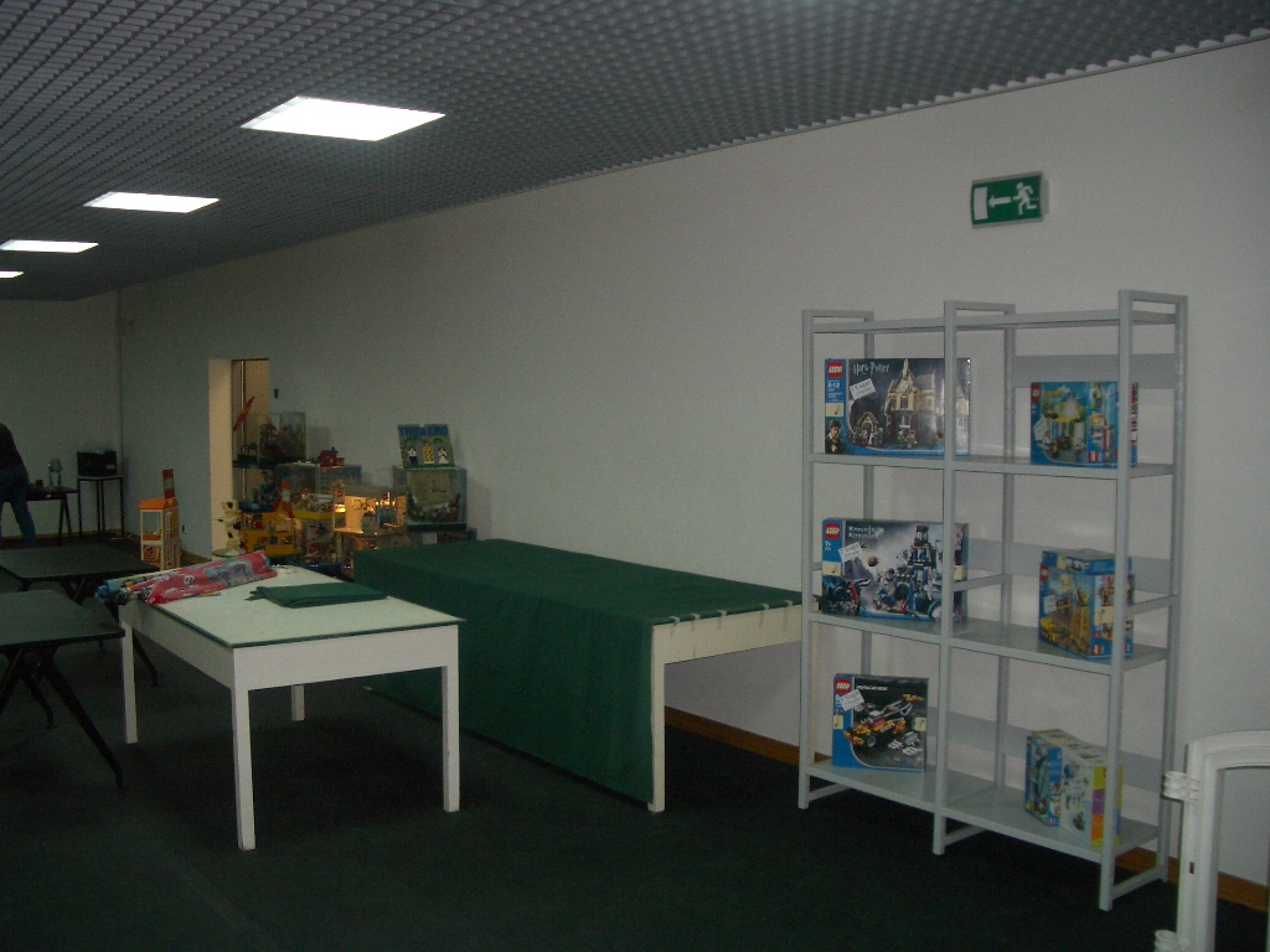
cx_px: 635
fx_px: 1284
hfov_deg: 52.6
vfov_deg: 40.7
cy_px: 476
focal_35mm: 35
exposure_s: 1/60
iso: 100
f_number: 2.6
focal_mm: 5.8
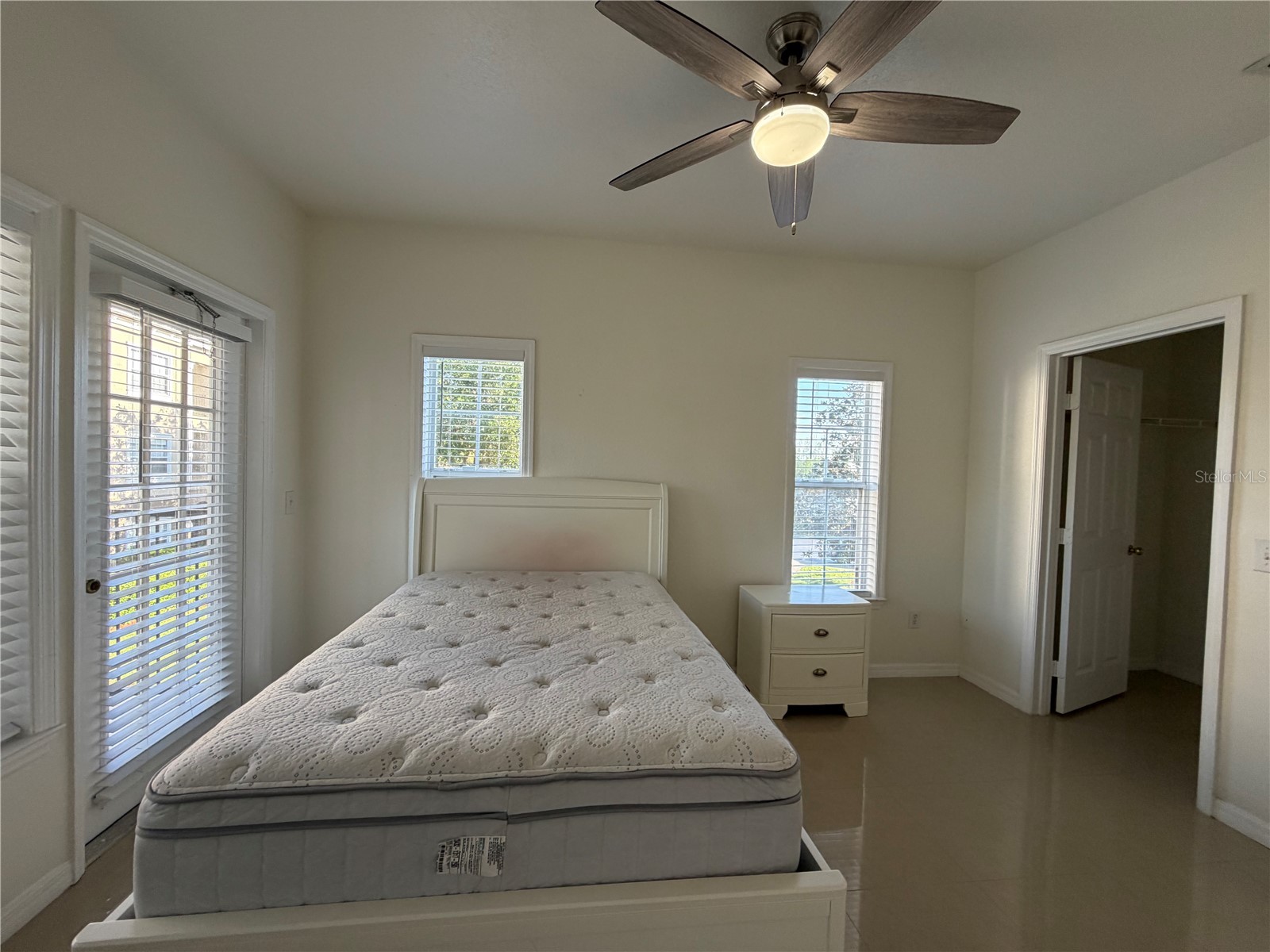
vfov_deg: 85.7
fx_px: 514
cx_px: 635
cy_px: 476
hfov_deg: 102.1
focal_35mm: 14
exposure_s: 1/121
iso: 100
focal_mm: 2.22
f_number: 2.2
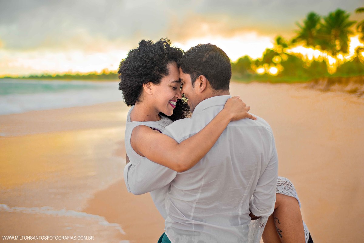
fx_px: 506
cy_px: 122
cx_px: 182
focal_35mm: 50
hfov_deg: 39.6
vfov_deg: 27.0
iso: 160
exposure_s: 1/320
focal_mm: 50
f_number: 2.8
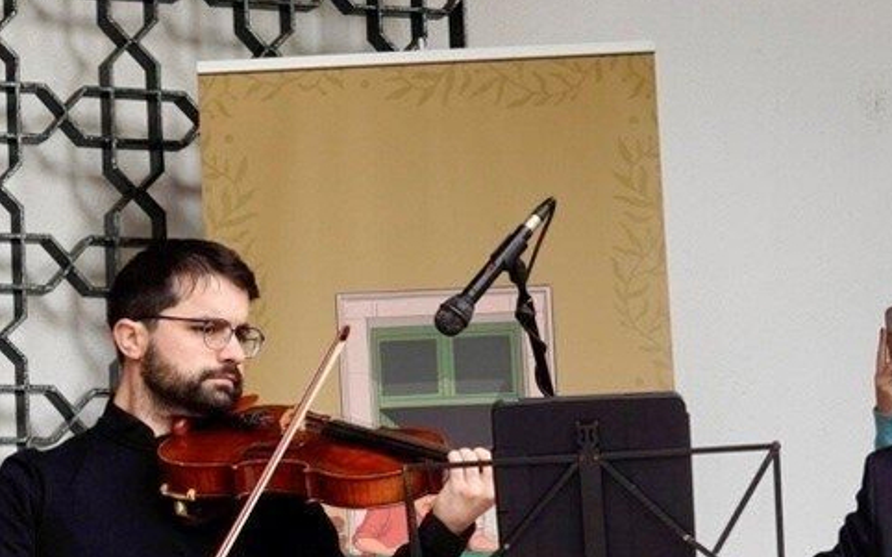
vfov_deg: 8.8
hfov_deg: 13.8
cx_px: 11
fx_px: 3621
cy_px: 449
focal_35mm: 149
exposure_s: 1/100
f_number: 9
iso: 320
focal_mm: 44
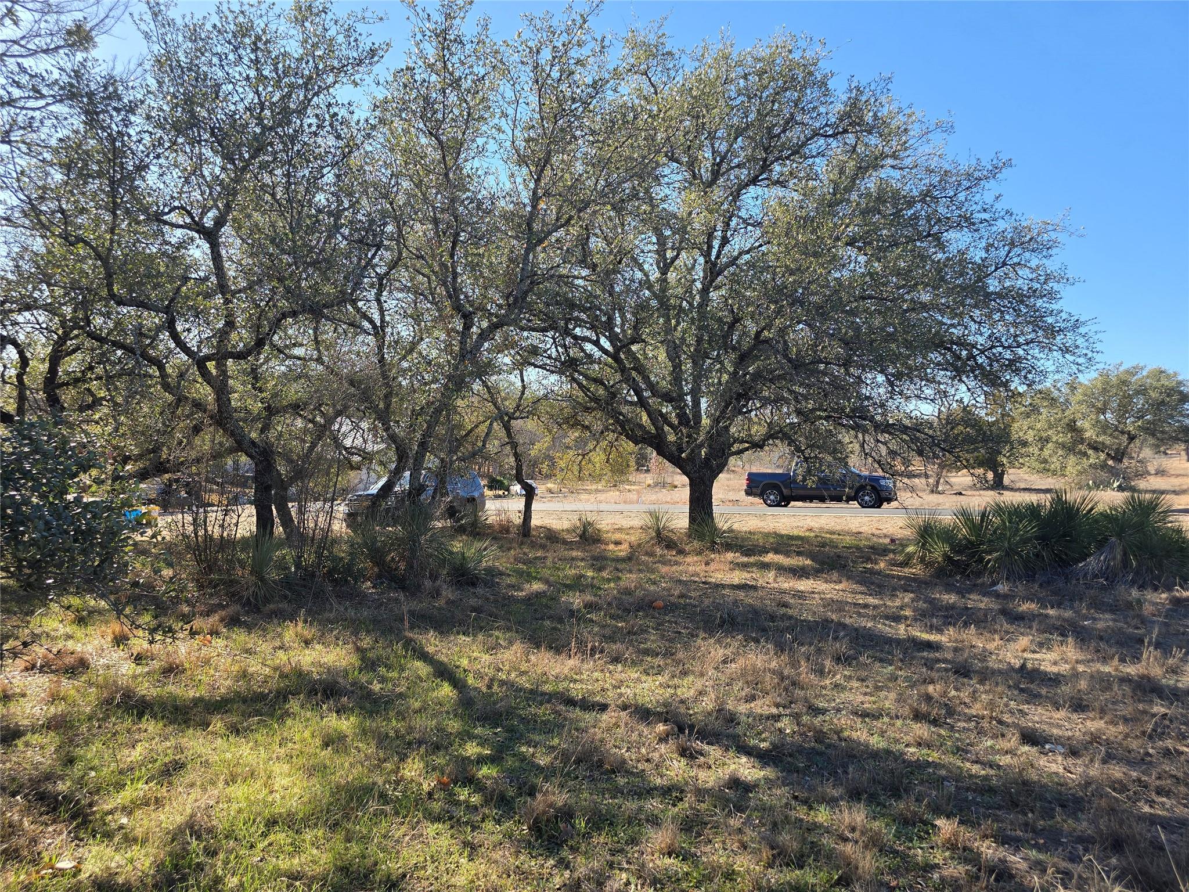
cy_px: 446
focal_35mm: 23
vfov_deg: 58.9
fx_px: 790
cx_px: 594
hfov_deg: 73.9
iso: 12
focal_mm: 6.3
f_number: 1.7
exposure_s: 1/268
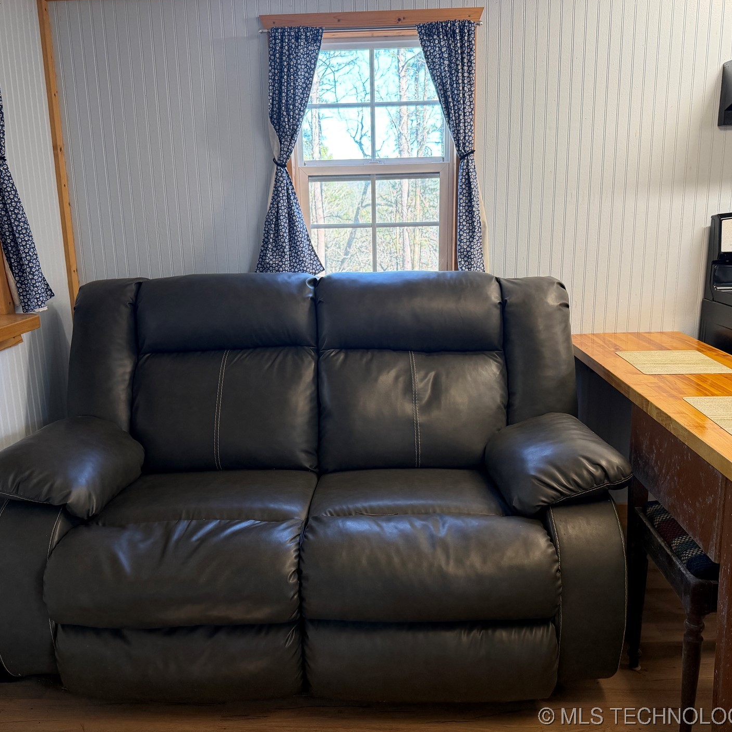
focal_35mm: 29
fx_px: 694
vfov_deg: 55.6
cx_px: 358
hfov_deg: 55.6
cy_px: 363
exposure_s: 1/120
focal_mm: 6.76
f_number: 1.78
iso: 250
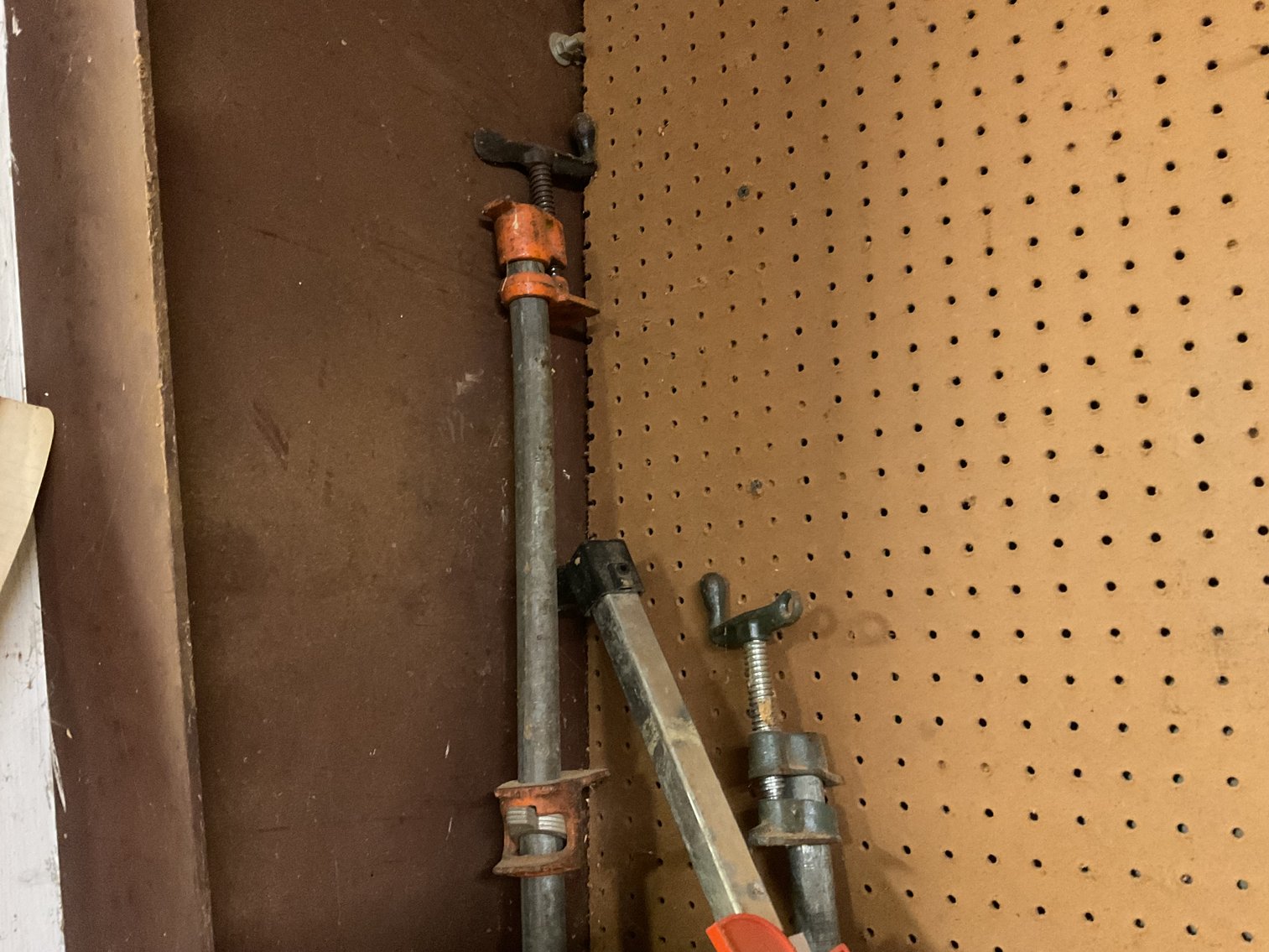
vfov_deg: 48.2
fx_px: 1063
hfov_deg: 61.7
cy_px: 476
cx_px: 634
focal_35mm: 29
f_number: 1.8
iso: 640
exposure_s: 1/24
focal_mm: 3
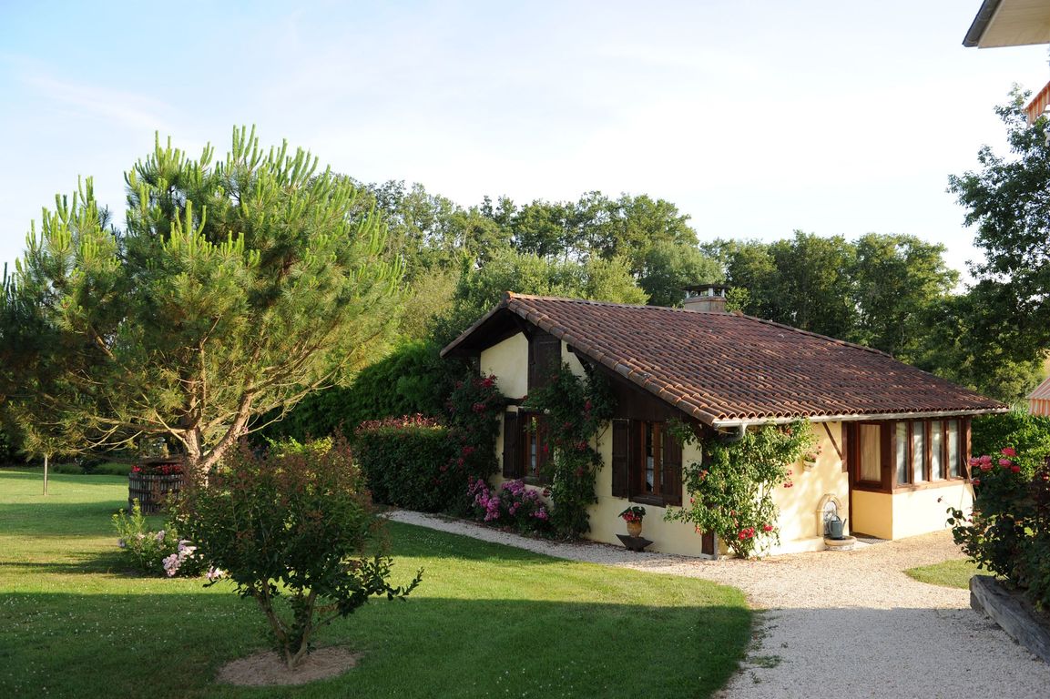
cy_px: 350
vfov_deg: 44.9
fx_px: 846
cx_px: 525
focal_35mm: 29
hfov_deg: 63.7
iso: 200
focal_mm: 29
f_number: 5.6
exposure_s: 1/250
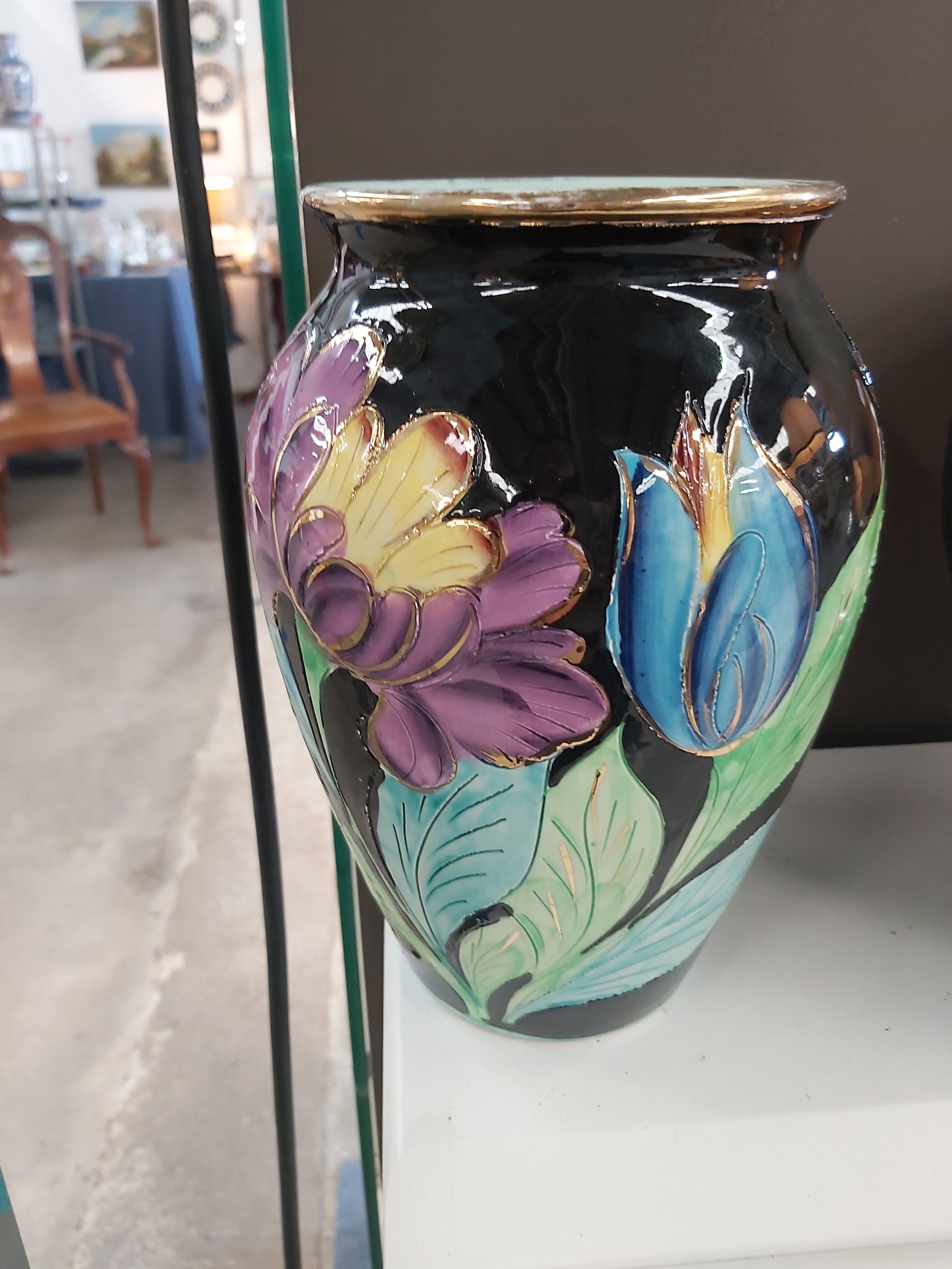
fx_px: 953
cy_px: 634
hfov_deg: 53.1
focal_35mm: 26
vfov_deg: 67.3
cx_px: 476
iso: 200
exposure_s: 1/33
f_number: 1.7
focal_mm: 3.92
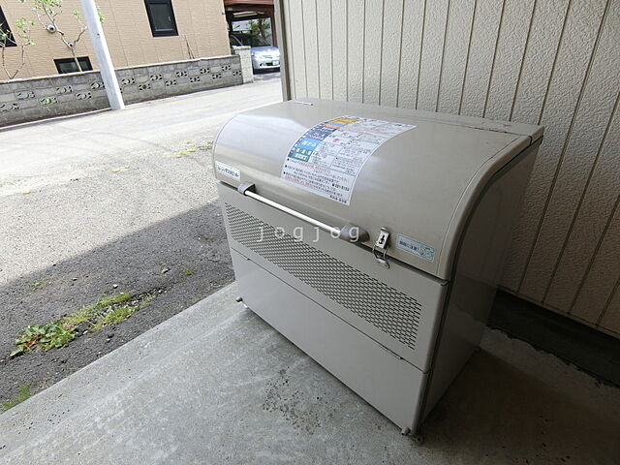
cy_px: 232
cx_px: 310
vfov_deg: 68.7
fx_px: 340
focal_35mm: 19
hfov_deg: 84.7
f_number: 2.7
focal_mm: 4.06
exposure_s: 1/320
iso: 80
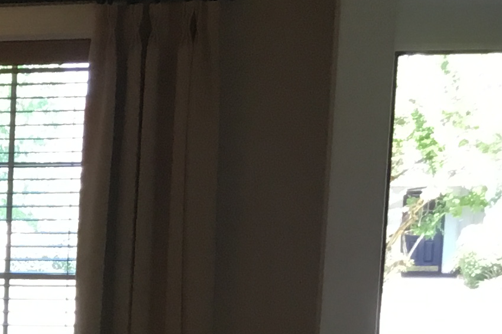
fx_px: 1729
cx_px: -293
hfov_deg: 15.1
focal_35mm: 124
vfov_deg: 10.7
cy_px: 468
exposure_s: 1/40
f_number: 2.4
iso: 32
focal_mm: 3.3
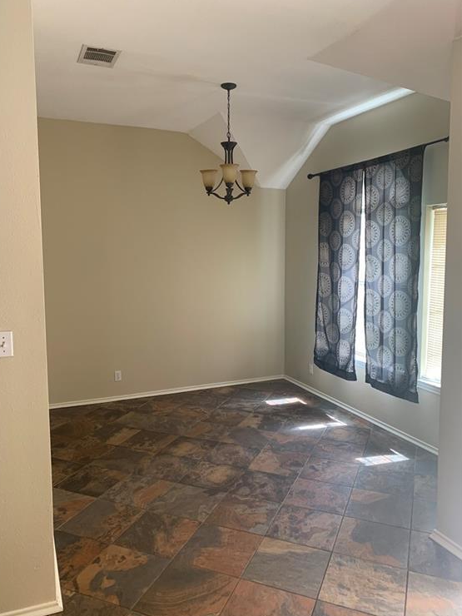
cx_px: 227
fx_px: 480
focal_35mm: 27
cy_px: 302
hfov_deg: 51.4
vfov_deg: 65.3
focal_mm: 4.25
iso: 100
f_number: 1.8
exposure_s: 1/81
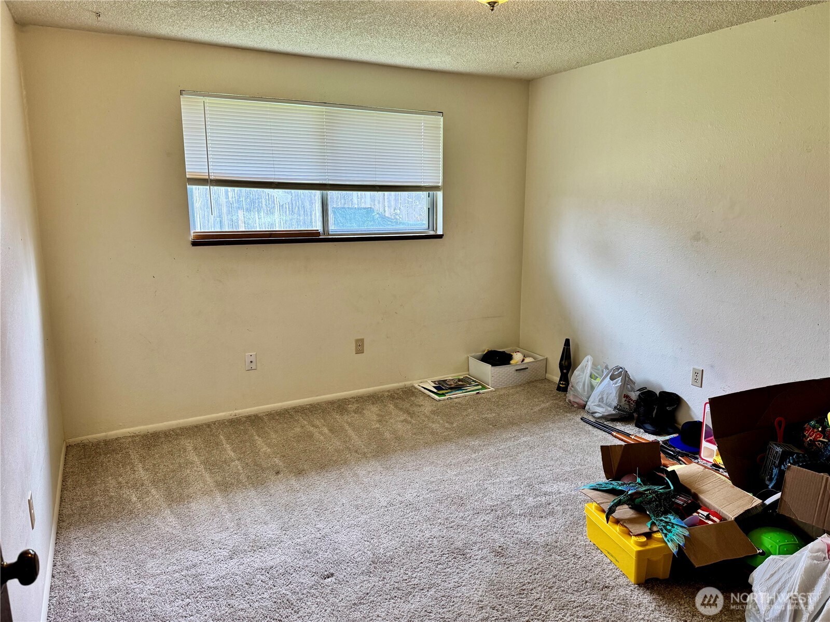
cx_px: 415
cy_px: 311
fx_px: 575
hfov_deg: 71.6
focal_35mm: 24
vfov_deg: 56.8
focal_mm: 6.76
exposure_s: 1/120
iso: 160
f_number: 1.78
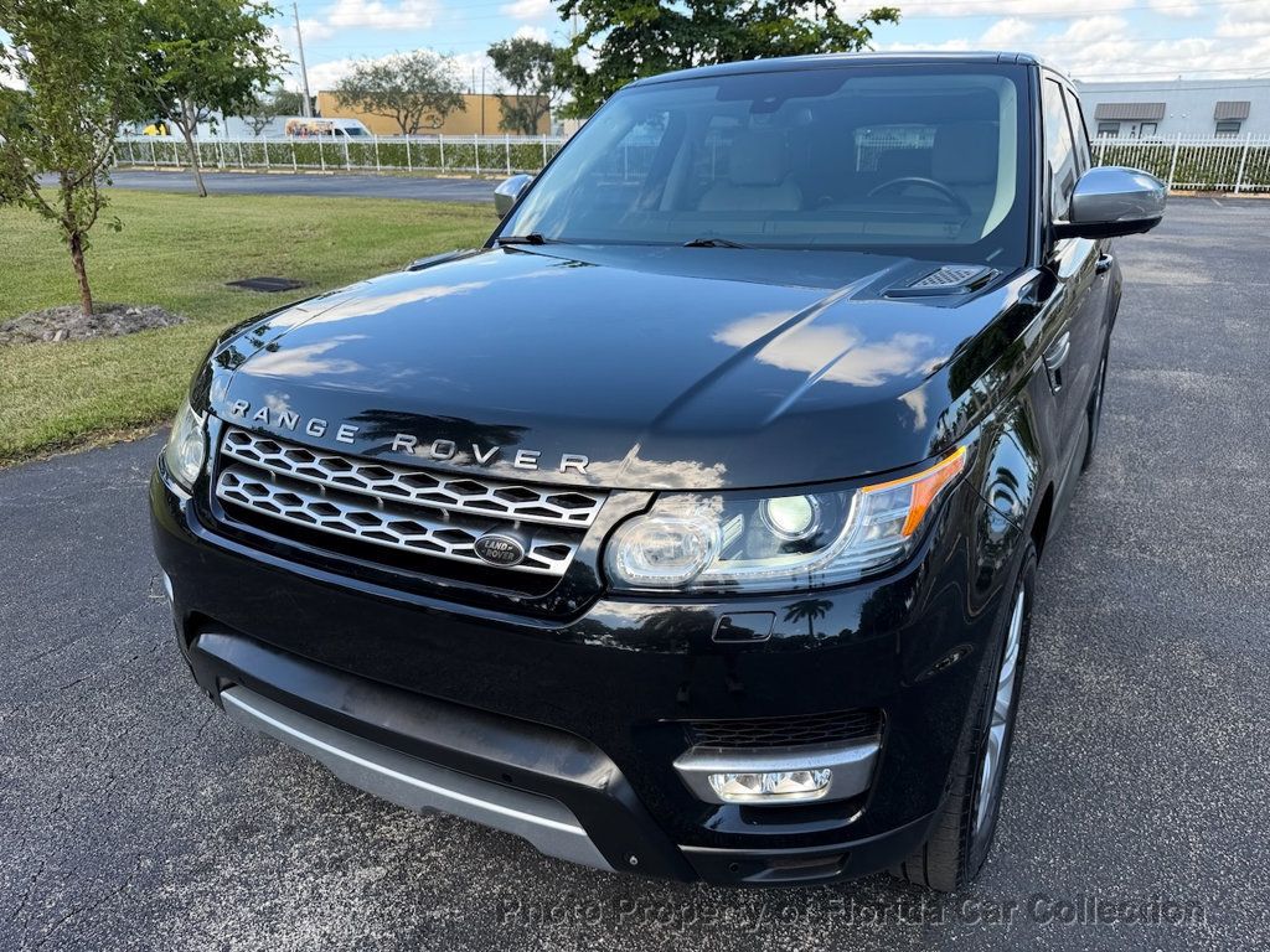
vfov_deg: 56.8
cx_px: 635
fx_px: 881
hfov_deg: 71.6
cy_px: 476
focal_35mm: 24
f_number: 1.78
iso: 80
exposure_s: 1/878
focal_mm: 6.76
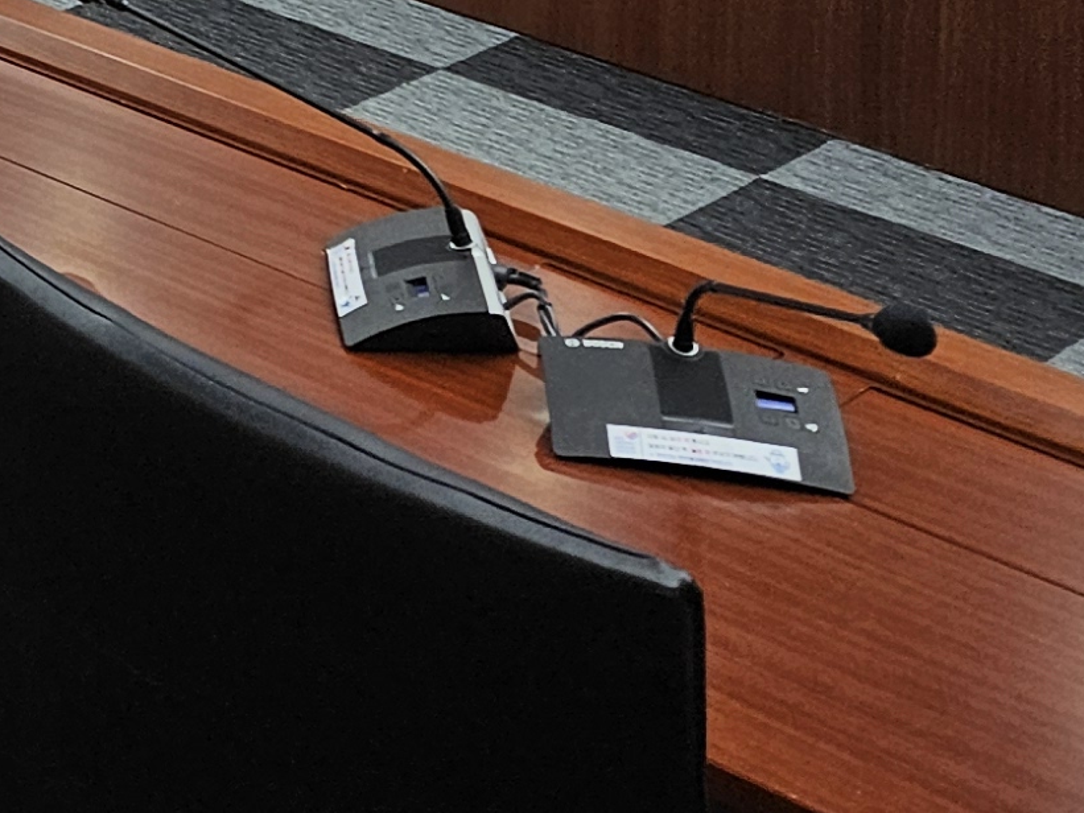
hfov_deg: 15.7
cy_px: -1072
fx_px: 3508
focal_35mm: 112
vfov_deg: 11.3
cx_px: -694
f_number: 1.8
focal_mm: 5.4
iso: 40
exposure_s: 1/120
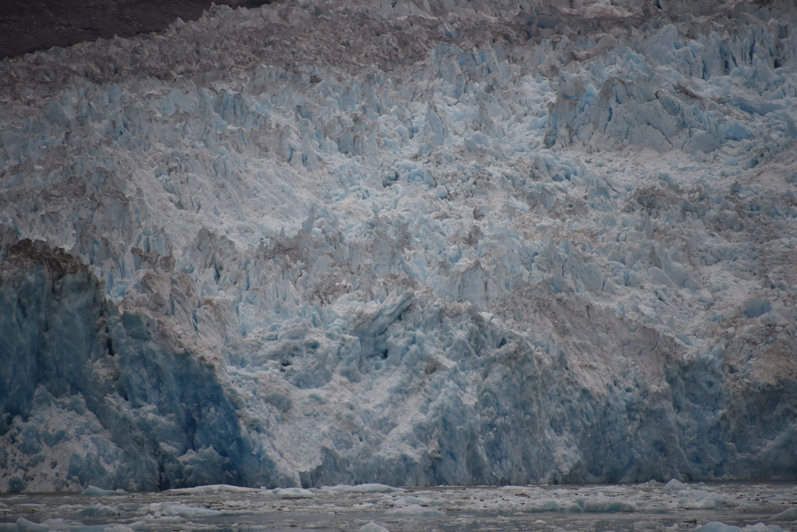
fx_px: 6643
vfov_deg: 4.6
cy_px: 266
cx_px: 398
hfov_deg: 6.9
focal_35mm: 300
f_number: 5.6
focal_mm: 300
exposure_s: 1/640
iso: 640
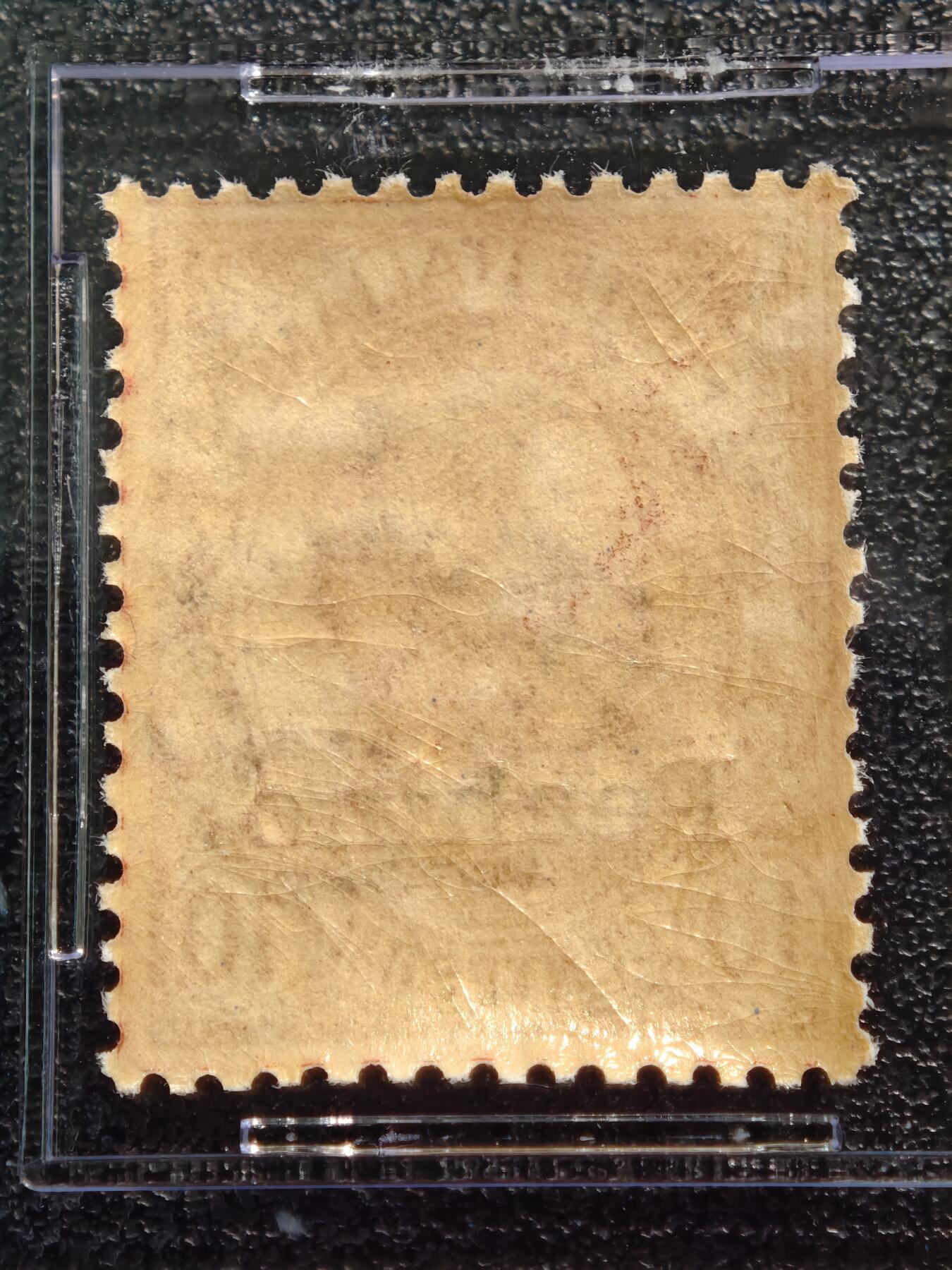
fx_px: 4400
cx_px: 476
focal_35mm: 120
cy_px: 635
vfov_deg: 16.4
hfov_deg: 12.3
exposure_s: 1/106
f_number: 2
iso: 1250
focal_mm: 9
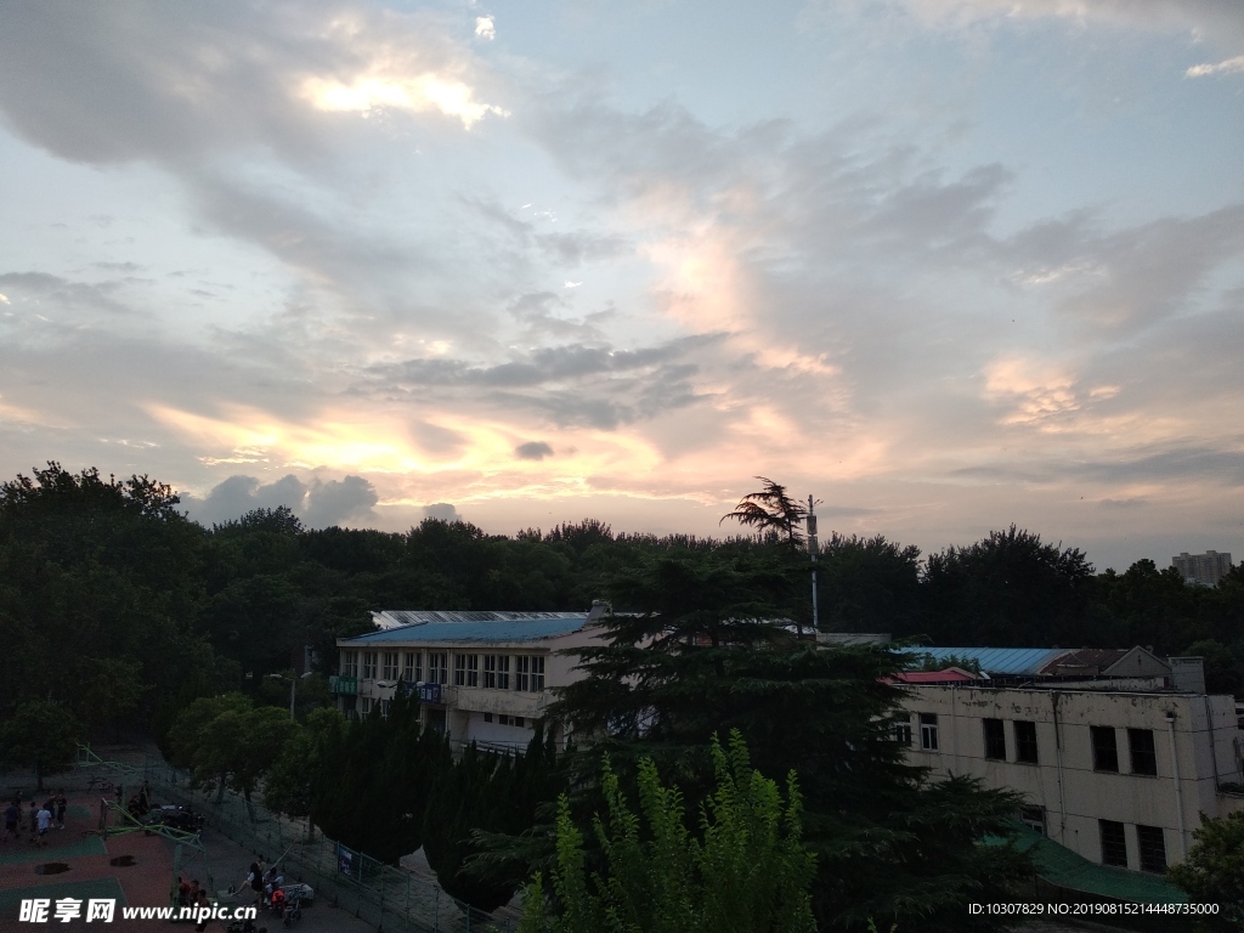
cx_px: 622
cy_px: 466
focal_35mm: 26
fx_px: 934
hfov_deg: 67.3
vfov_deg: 53.1
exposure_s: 1/100
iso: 160
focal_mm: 3.81
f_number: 2.2
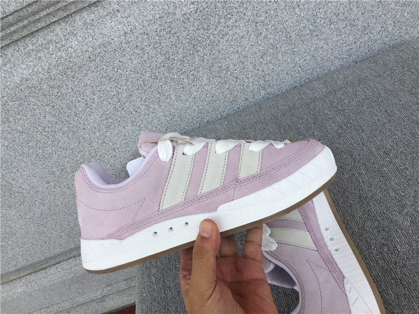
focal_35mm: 31
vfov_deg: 45.4
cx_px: 210
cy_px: 157
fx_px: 375
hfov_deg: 58.4
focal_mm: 3.3
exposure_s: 1/631
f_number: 2.4
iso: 25
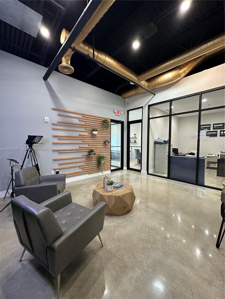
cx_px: 112
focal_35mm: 14
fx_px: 121
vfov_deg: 102.1
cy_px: 150
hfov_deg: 85.7
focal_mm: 2.22
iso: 250
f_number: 2.2
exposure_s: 1/60
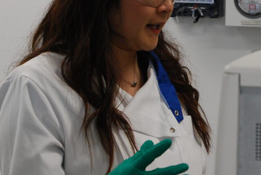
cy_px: 46
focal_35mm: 209
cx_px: 225
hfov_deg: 9.8
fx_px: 1519
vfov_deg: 6.6
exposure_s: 1/125
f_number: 5.6
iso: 800
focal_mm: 55
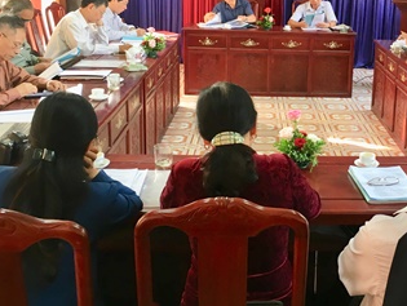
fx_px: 577
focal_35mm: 49
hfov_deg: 37.9
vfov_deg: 29.3
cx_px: 303
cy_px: 81
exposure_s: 1/33
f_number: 2.2
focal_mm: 4.15
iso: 100
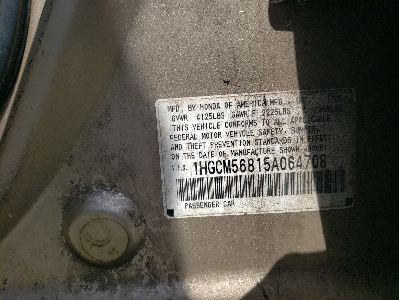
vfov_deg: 53.1
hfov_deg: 67.3
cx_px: 200
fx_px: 300
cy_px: 150
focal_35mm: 26
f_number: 1.5
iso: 50
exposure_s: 1/5000
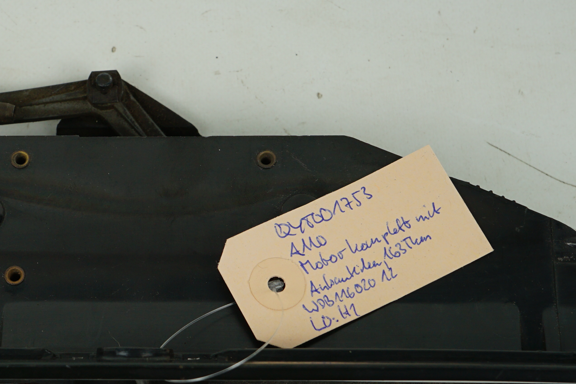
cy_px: 242
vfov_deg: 14.2
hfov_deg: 21.1
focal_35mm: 96
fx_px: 1536
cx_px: 142
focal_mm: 41
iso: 200
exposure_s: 1/200
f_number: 9
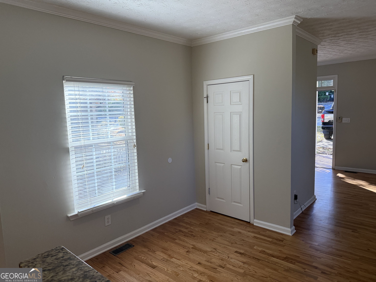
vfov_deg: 56.8
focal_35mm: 24
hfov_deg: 71.6
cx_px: 188
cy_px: 141
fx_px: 261
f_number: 1.78
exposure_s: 1/229
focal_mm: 6.76
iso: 125
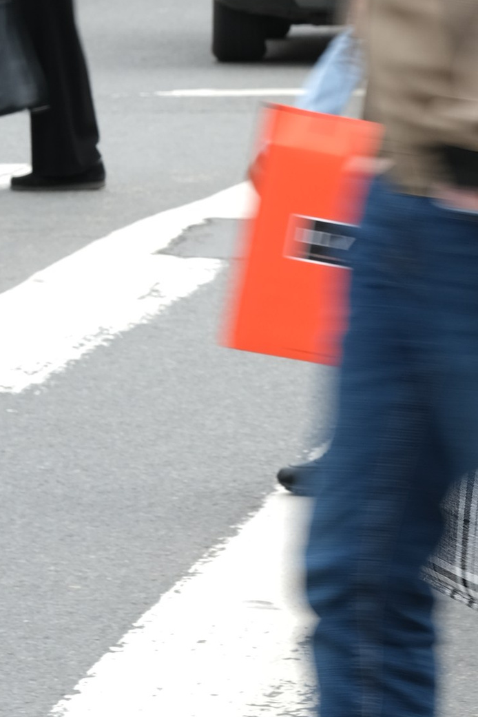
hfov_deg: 4.4
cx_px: 638
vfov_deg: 6.6
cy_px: 45
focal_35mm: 310
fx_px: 6174
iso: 80
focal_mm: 56
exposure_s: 1/30
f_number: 7.1
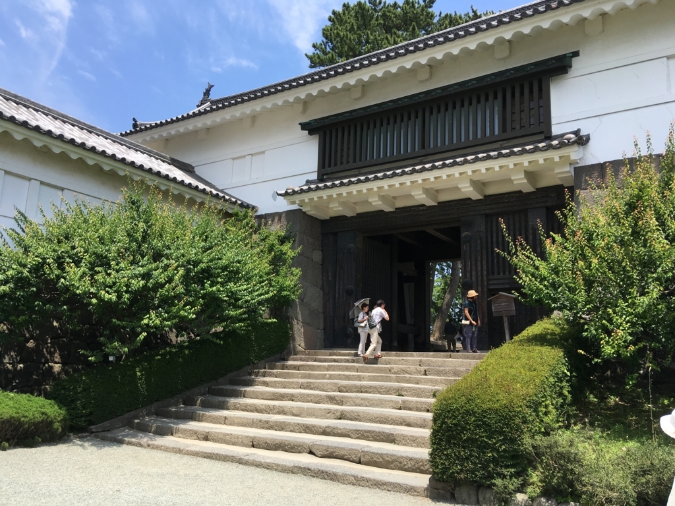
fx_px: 565
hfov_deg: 61.7
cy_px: 253
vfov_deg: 48.2
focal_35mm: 29
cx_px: 338
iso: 25
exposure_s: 1/962
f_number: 2.2
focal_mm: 4.15
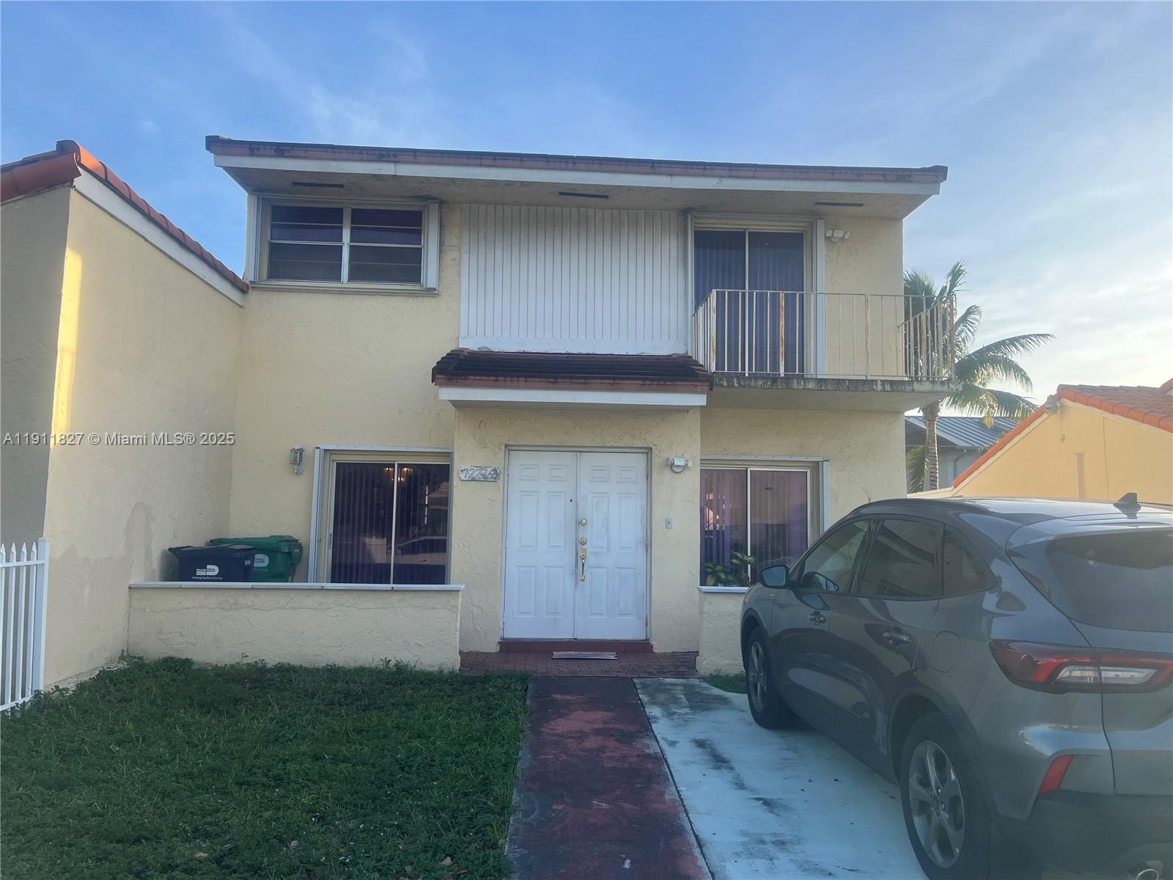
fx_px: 881
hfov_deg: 67.3
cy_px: 440
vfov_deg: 53.1
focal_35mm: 26
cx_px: 586
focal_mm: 5.1
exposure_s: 1/1018
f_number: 1.6
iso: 50
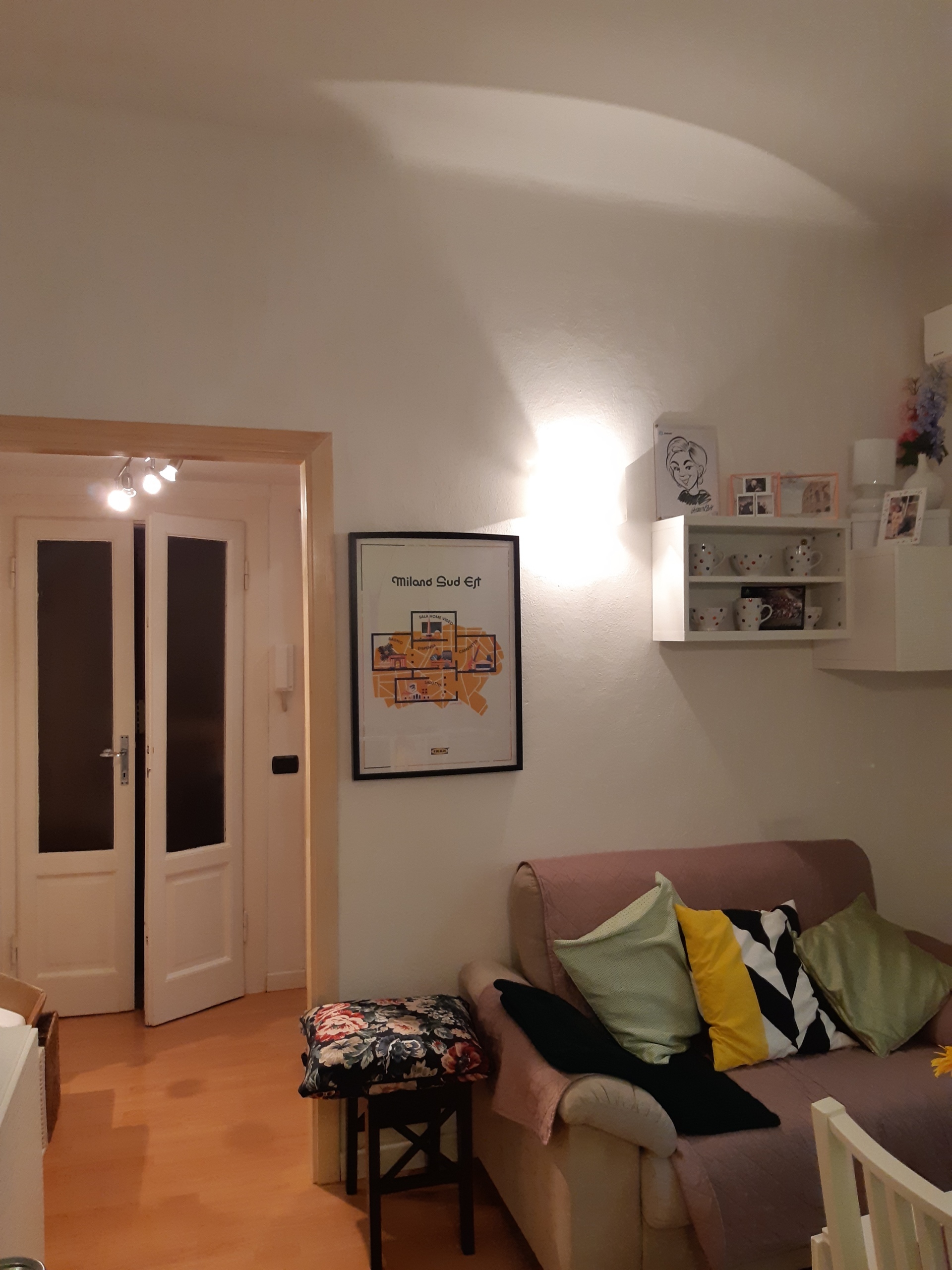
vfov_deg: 67.3
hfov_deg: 53.1
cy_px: 635
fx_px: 953
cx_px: 476
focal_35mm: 26
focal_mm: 3.92
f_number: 1.7
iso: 200
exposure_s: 1/50
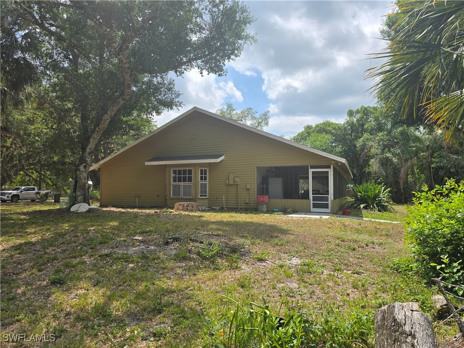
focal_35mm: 23
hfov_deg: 73.9
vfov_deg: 58.9
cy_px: 174
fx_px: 308
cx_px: 232
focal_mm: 6.3
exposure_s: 1/836
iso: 12
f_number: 1.7
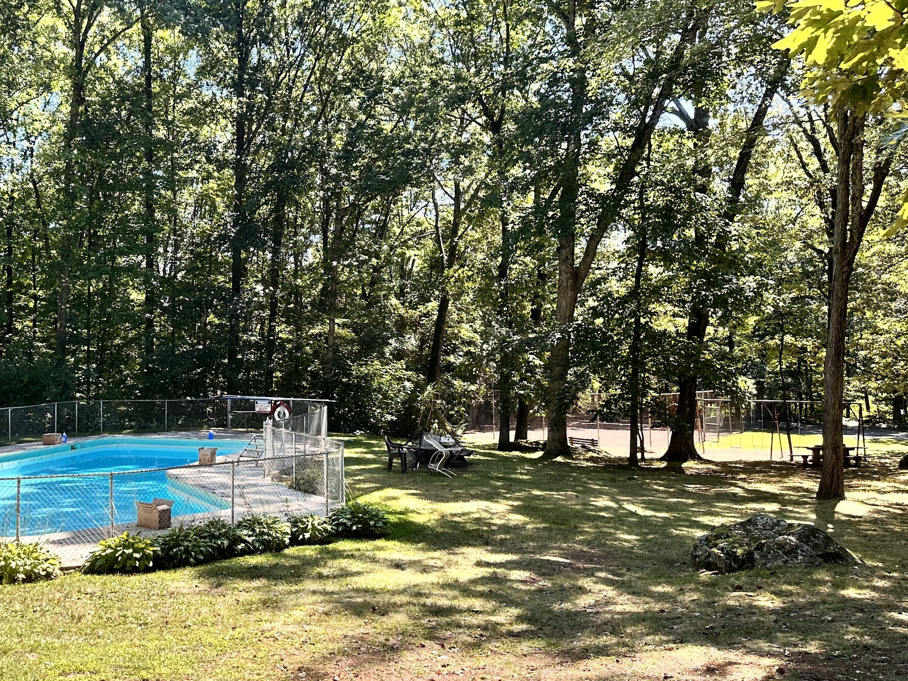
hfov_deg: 48.7
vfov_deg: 38.6
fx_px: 970
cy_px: 291
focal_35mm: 37
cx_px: 256
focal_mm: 6.86
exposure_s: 1/659
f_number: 1.78
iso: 80
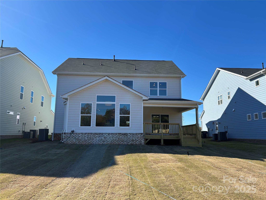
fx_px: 200
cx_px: 133
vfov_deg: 53.1
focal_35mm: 26
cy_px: 100
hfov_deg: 67.3
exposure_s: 1/2994
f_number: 1.5
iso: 50
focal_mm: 5.7
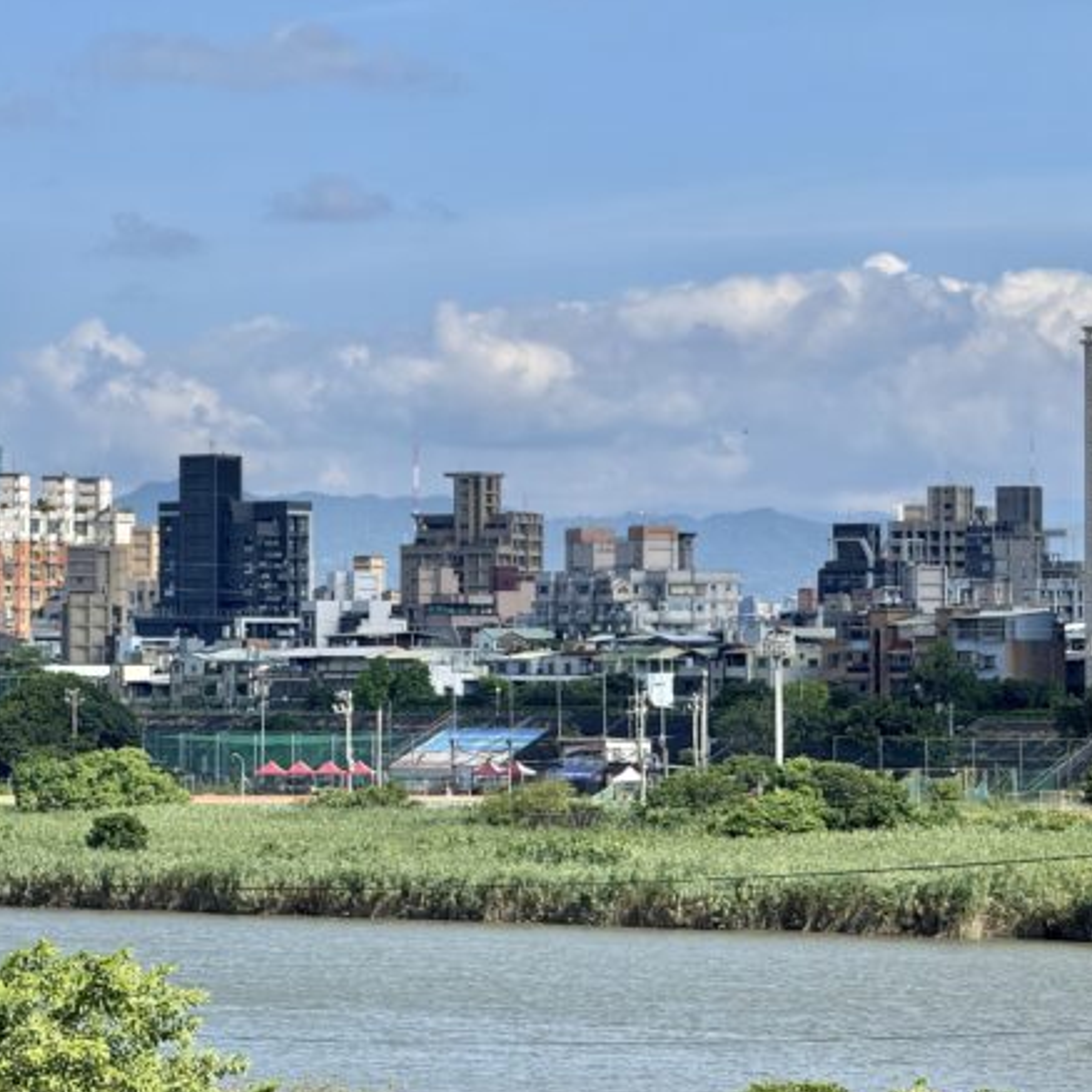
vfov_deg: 11.3
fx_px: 5532
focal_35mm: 155
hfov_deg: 11.3
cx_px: 548
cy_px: 551
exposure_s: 1/1481
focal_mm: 15.66
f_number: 2.8
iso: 50
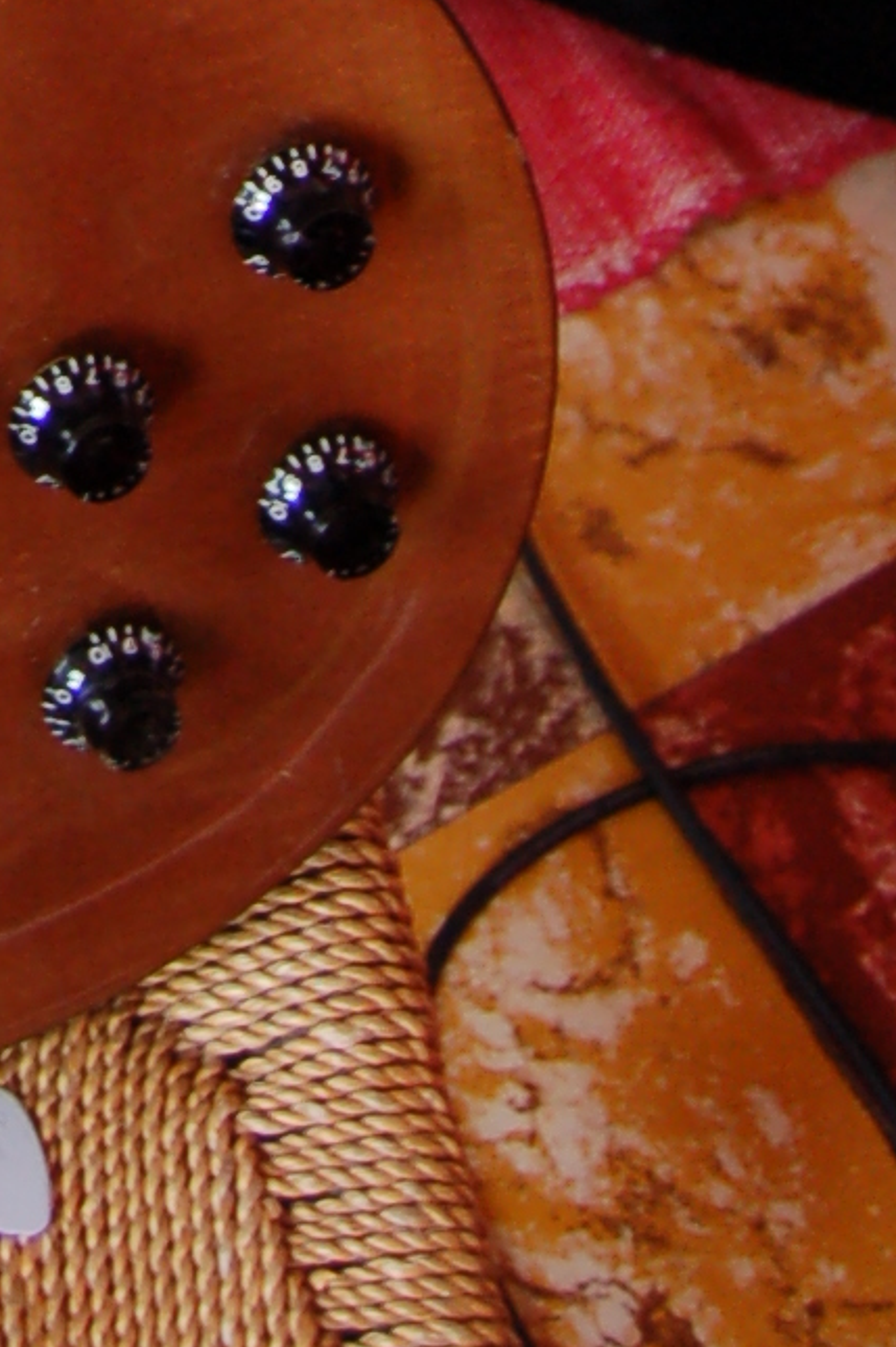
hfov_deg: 10.1
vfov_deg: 13.2
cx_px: -842
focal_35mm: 126
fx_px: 4711
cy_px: -1629
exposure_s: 1/30
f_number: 3.5
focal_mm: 18
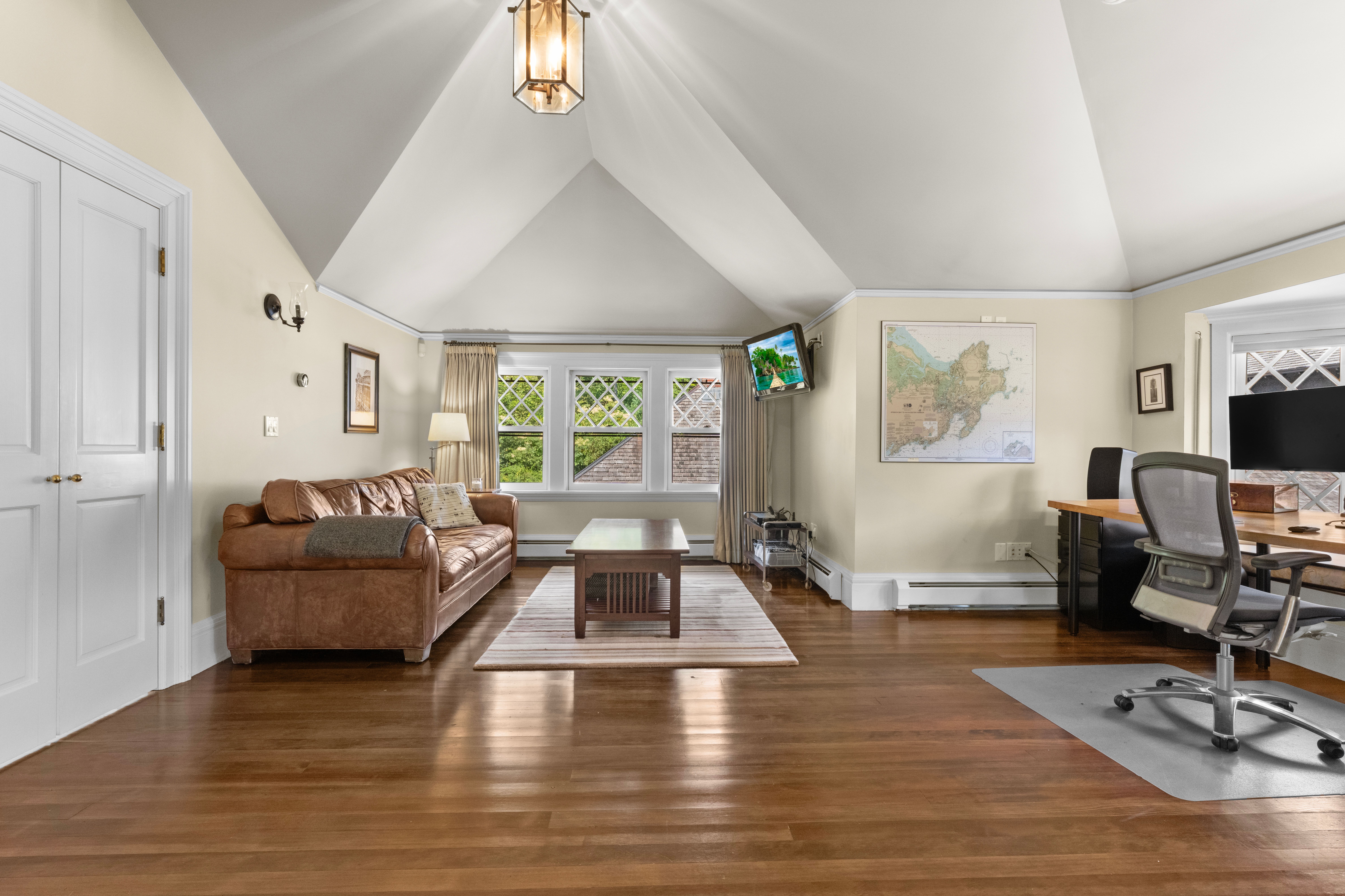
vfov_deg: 71.1
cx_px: 672
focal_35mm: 17
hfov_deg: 94.0
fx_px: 628
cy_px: 448
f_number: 11
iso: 2000
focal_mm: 16.8
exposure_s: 1/5
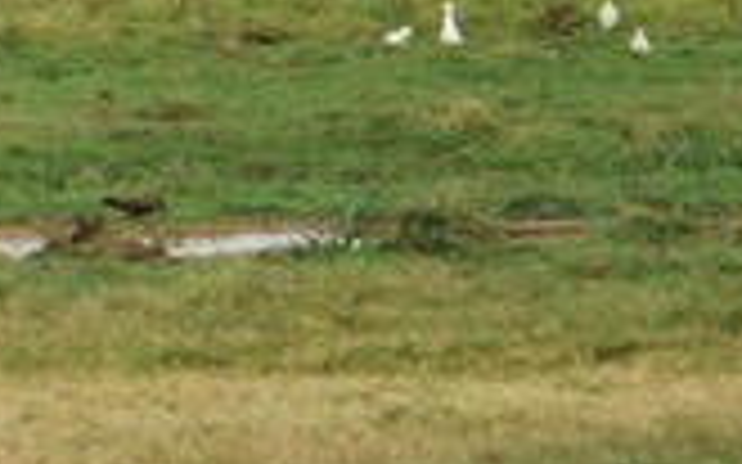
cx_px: -657
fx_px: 34204
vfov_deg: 0.8
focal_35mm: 1692
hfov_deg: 1.2
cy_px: -41
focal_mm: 260
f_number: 5.3
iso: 140
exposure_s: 1/100
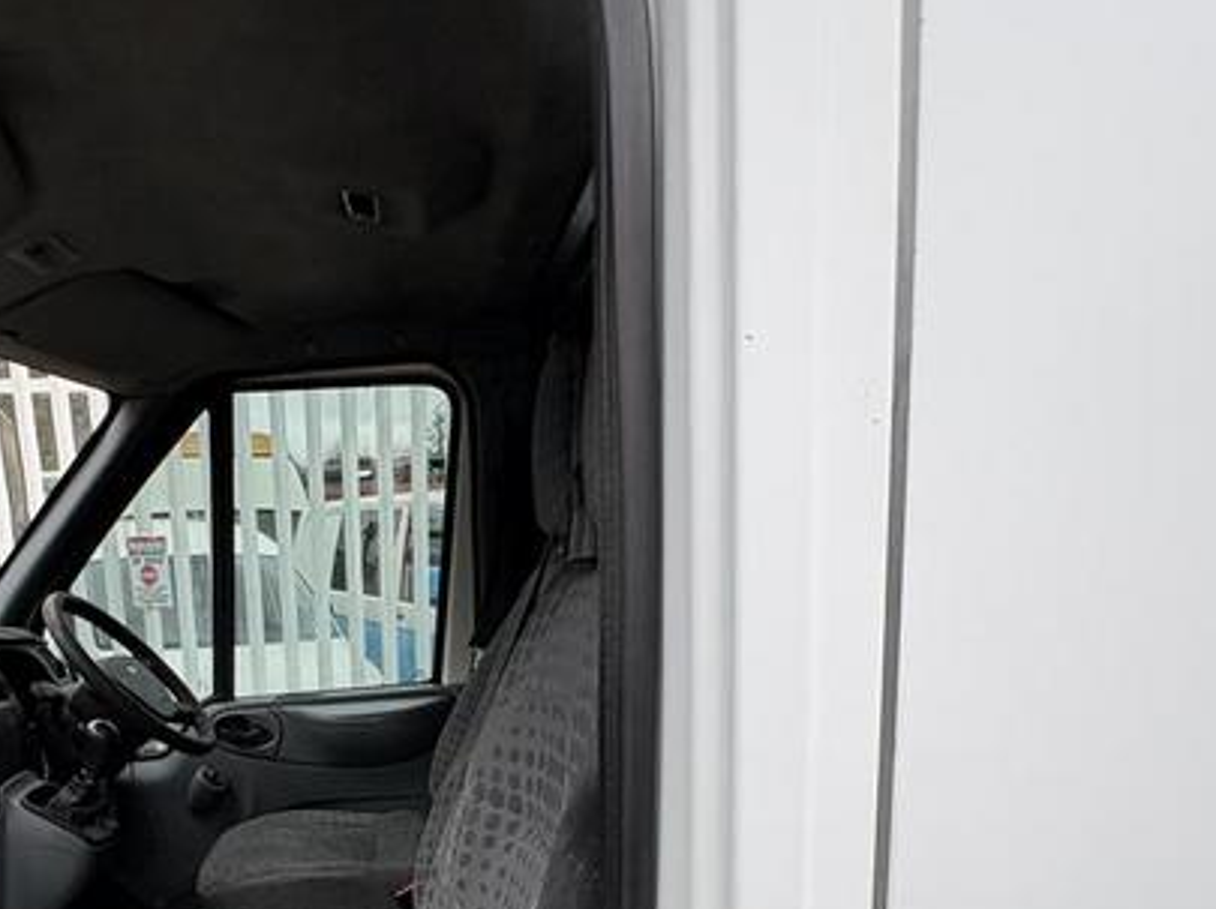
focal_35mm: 31
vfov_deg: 40.0
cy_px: 906
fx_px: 1088
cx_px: 384
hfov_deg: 56.8
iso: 64
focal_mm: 2.22
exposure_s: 1/206
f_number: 2.2
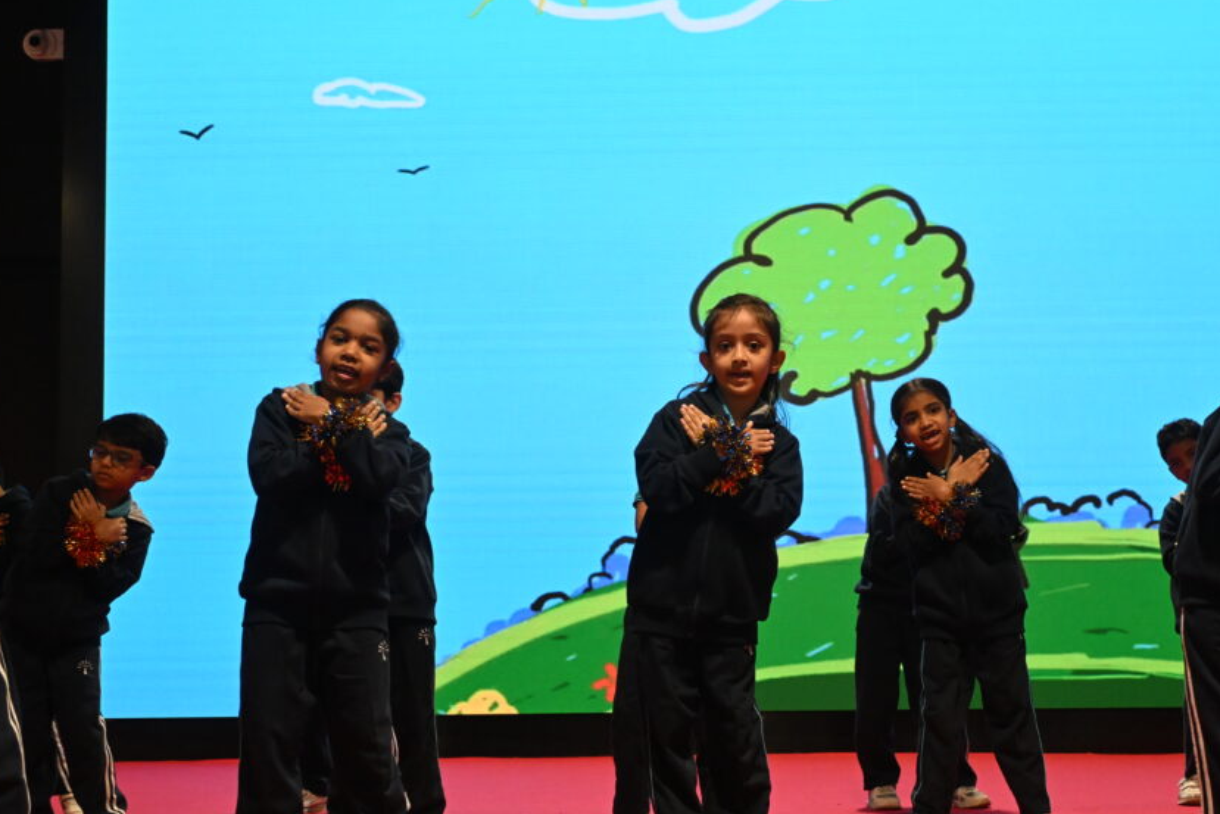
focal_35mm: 63
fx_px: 2135
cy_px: 482
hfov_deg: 31.8
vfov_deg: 21.6
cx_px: 731
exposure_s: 1/160
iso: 3200
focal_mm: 34
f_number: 6.3
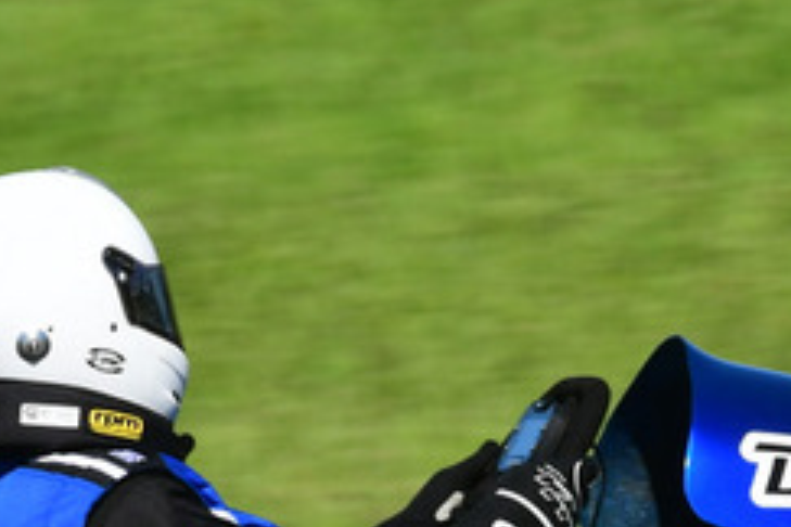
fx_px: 36954
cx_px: 312
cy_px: 407
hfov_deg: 1.2
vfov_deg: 0.8
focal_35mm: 1682
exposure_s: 1/640
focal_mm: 340
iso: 400
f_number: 11
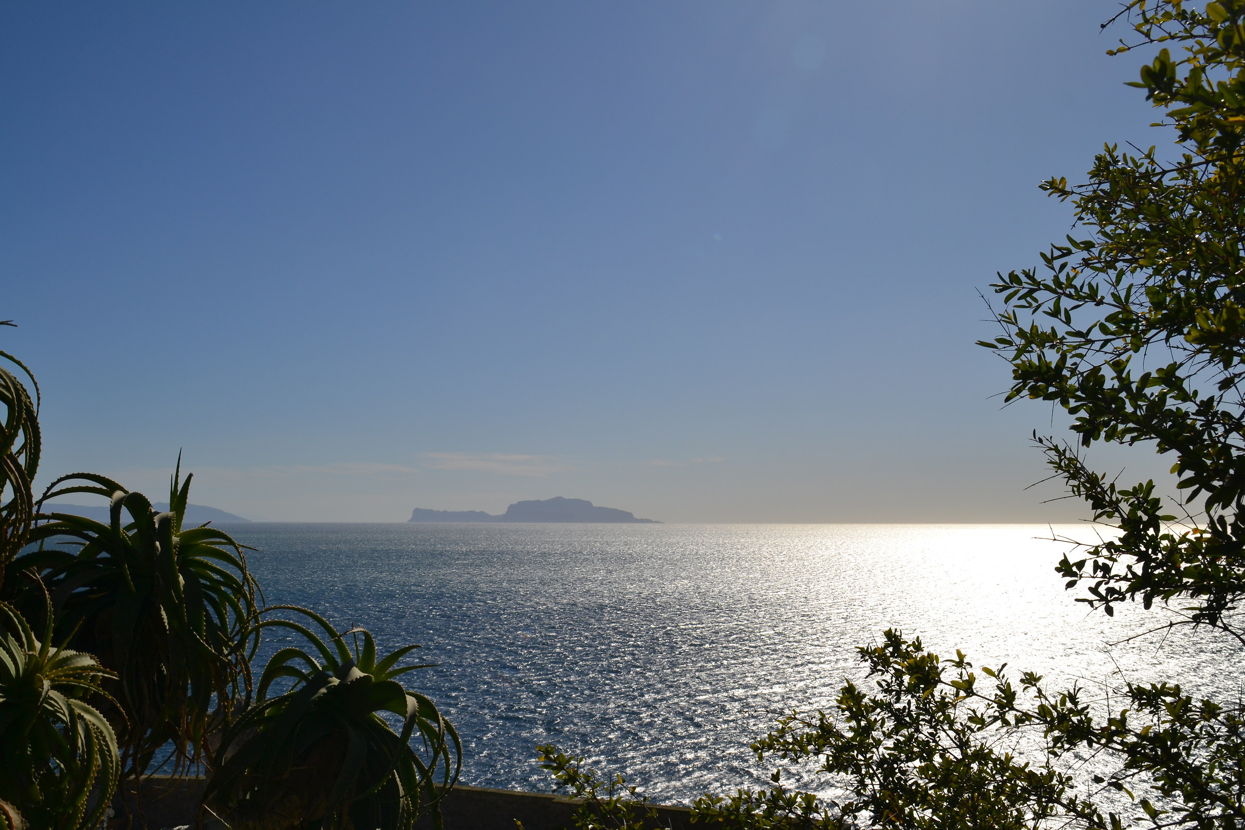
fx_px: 1297
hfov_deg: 51.3
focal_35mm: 38
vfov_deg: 35.5
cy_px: 415
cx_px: 622
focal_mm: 25
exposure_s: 1/500
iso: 100
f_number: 11
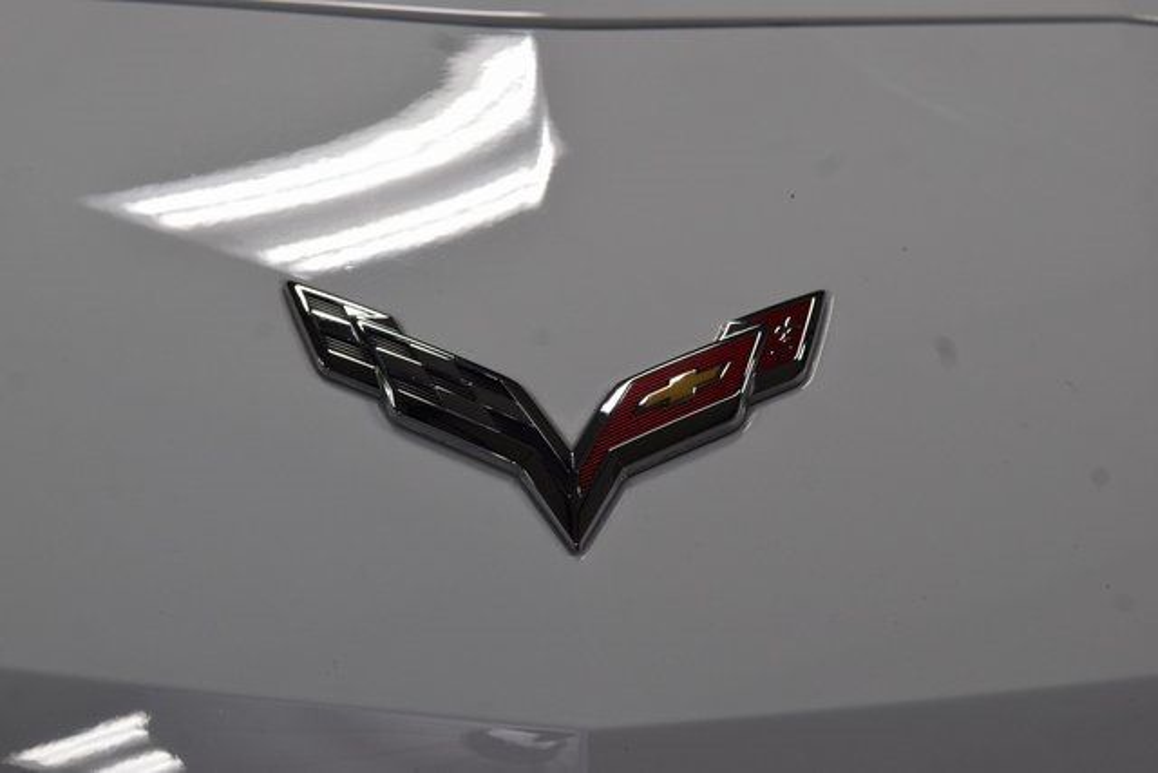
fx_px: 3378
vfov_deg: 13.0
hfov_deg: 19.5
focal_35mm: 105
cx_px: 579
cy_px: 386
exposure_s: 1/125
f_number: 9
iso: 900
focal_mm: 70
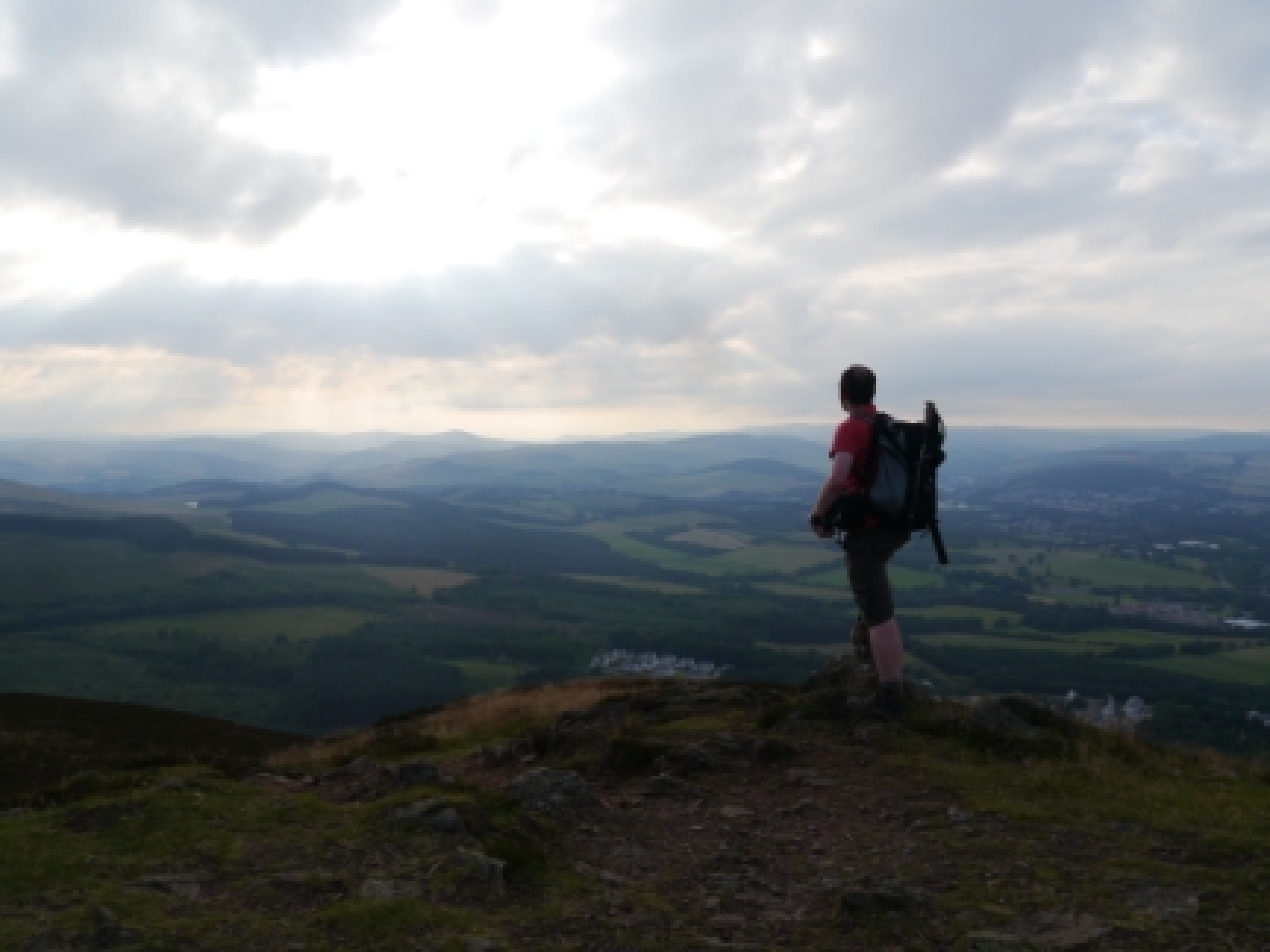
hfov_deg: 60.0
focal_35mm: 30
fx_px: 1101
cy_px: 476
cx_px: 635
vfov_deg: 46.8
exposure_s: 1/320
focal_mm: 15
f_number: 7.1
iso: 160
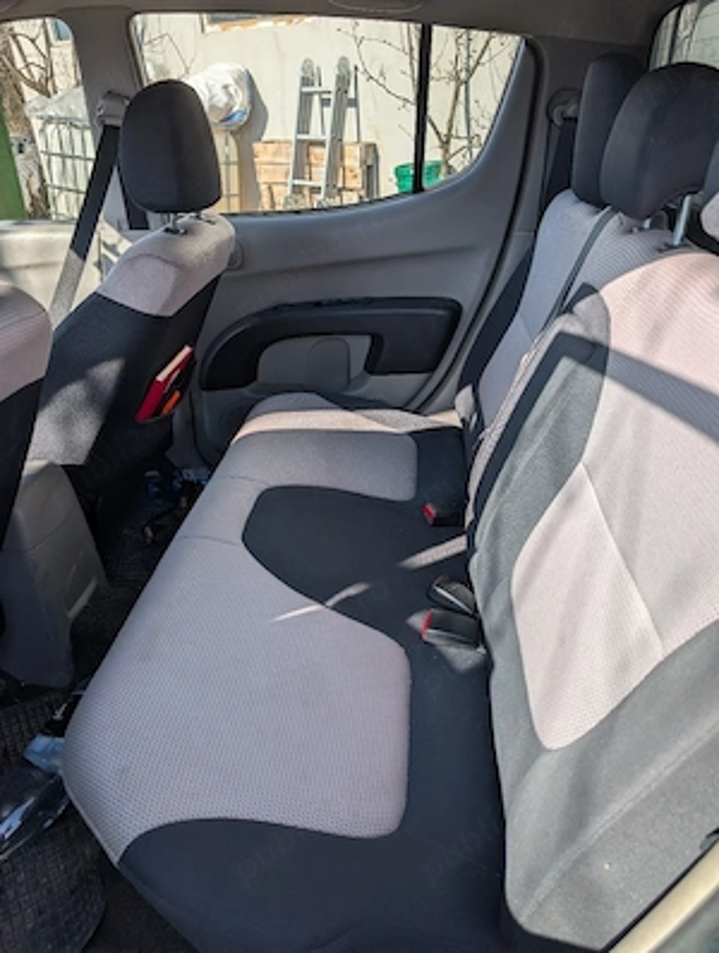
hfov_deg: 57.0
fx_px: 663
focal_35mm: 24
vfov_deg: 71.5
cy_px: 476
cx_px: 360
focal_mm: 6.9
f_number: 1.68
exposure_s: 1/714
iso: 21
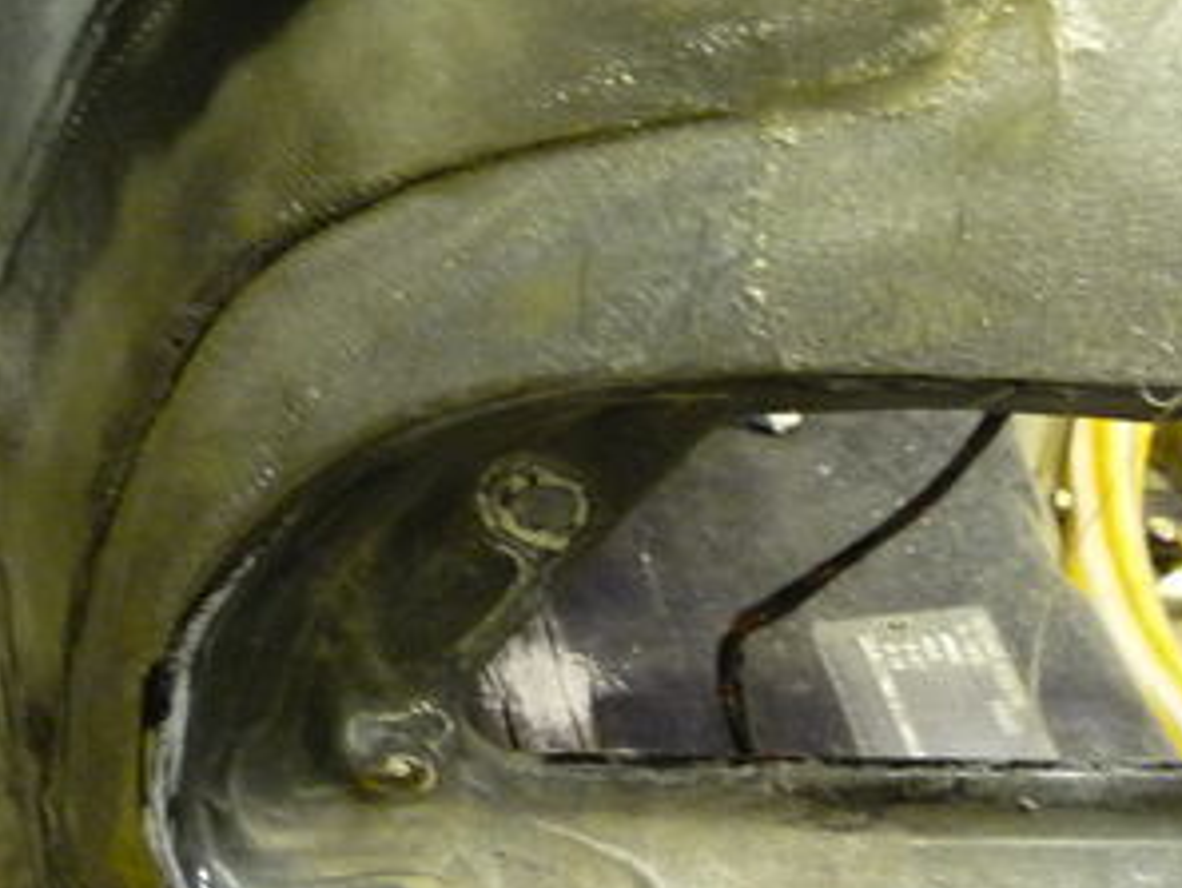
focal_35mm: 71
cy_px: 366
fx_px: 2425
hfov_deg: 27.4
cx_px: 569
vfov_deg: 20.7
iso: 400
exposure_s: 1/15
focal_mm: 5.5
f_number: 2.8
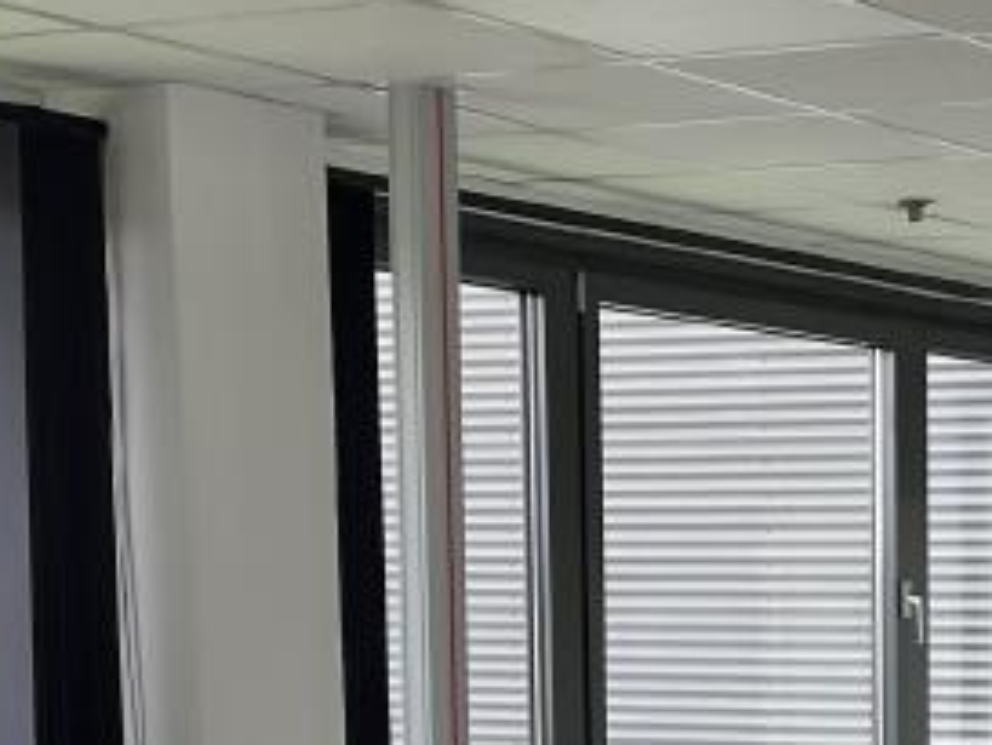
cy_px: 1087
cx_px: 1174
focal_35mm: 122
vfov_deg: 11.7
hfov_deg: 15.6
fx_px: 3498
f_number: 1.6
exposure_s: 1/121
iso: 64
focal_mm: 4.2
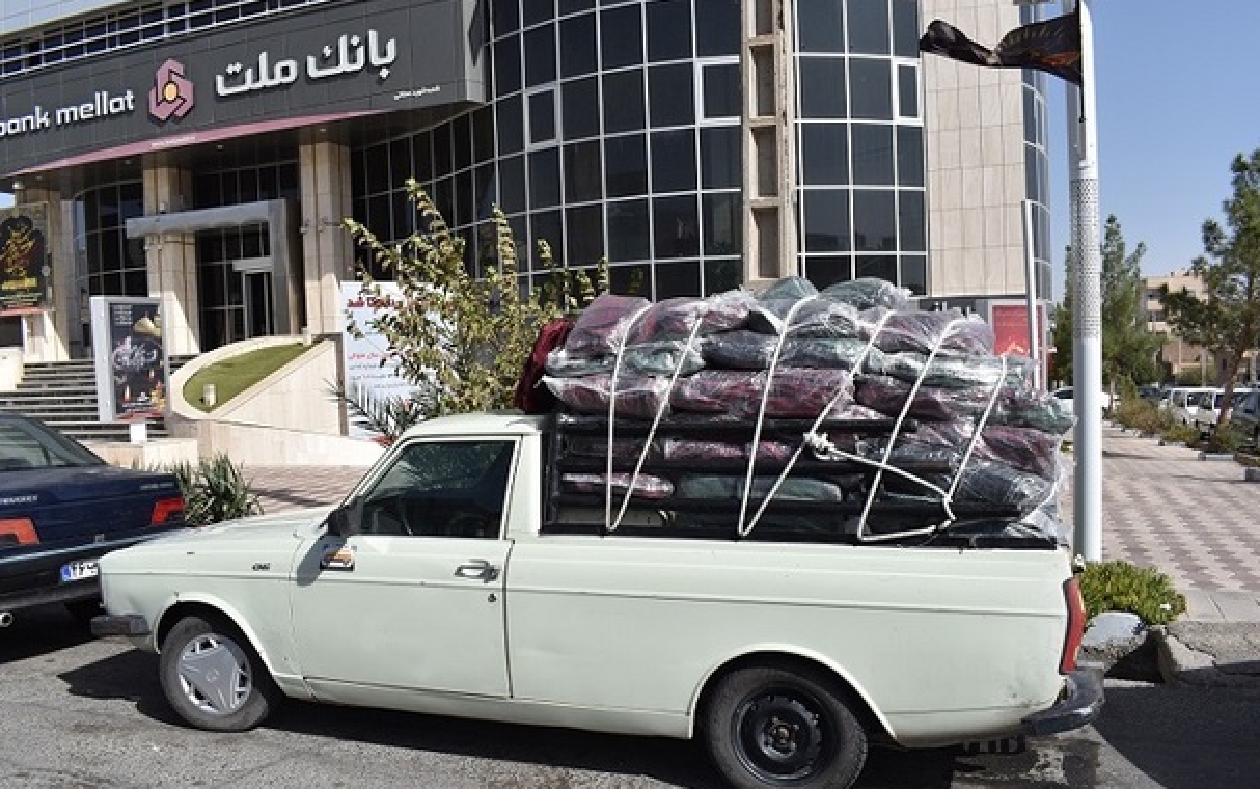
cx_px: 621
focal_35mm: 28
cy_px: 424
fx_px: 962
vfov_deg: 44.6
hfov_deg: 66.4
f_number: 9
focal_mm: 18
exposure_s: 1/320
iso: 100
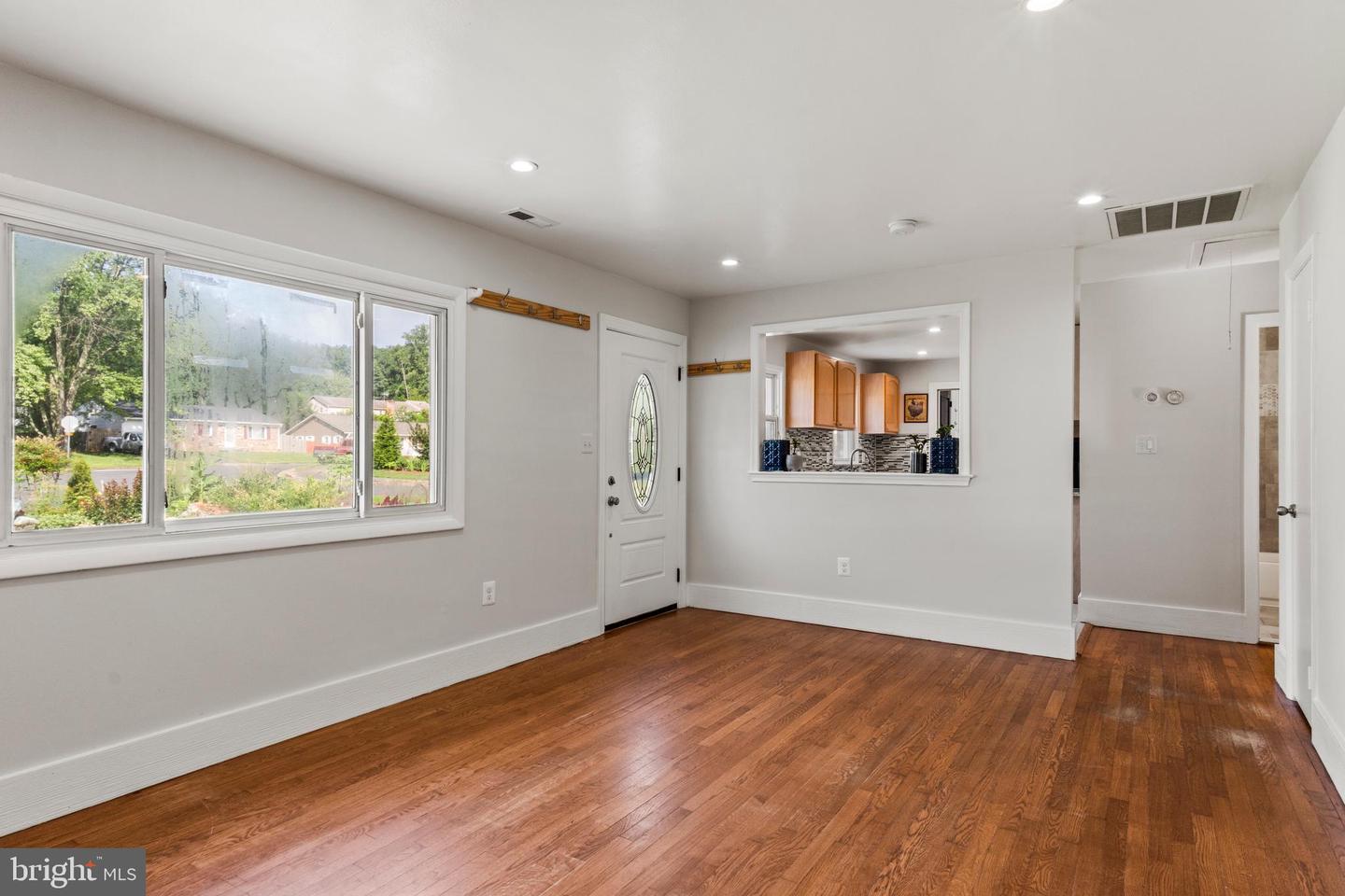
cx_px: 672
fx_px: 672
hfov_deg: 90.0
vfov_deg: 67.4
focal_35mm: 18
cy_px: 448
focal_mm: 12
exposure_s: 1/3
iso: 250
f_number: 11
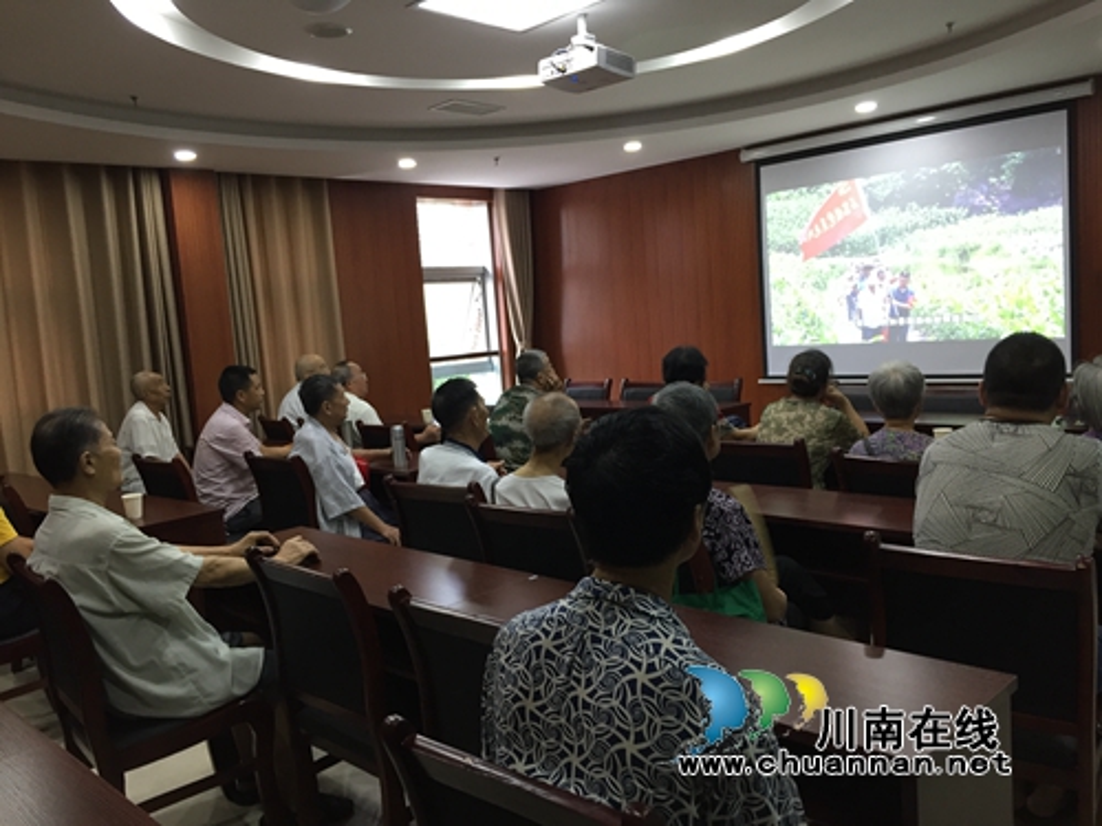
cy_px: 413
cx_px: 551
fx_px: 923
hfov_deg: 61.7
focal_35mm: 29
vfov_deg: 48.2
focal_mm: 4.15
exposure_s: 1/33
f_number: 2.2
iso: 125
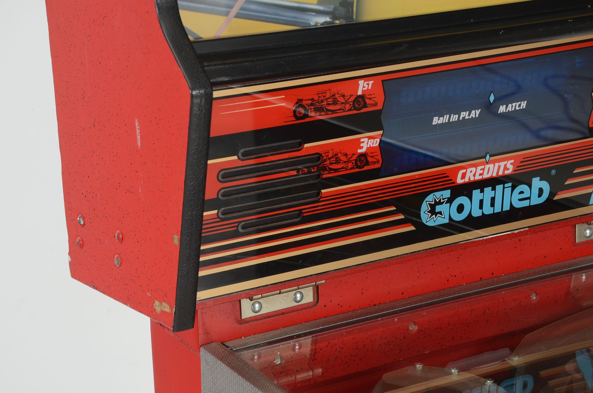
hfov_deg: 22.0
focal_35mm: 93
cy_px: 196
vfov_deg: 14.6
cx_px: 296
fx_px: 1529
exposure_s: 1/60
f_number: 8
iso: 250
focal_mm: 62
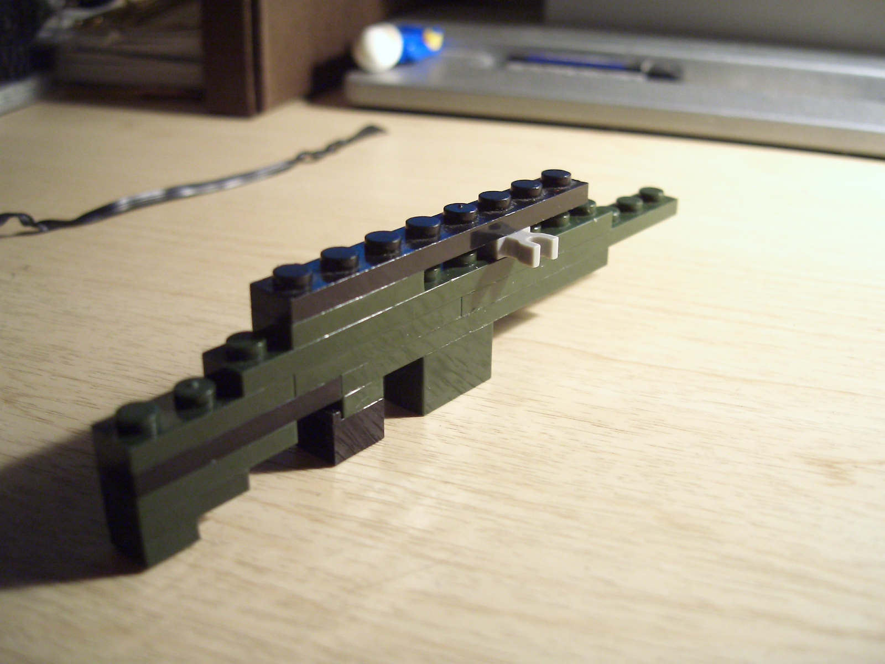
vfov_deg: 36.8
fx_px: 997
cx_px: 442
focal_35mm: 39
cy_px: 332
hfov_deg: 47.9
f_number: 2.8
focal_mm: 8
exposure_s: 1/25
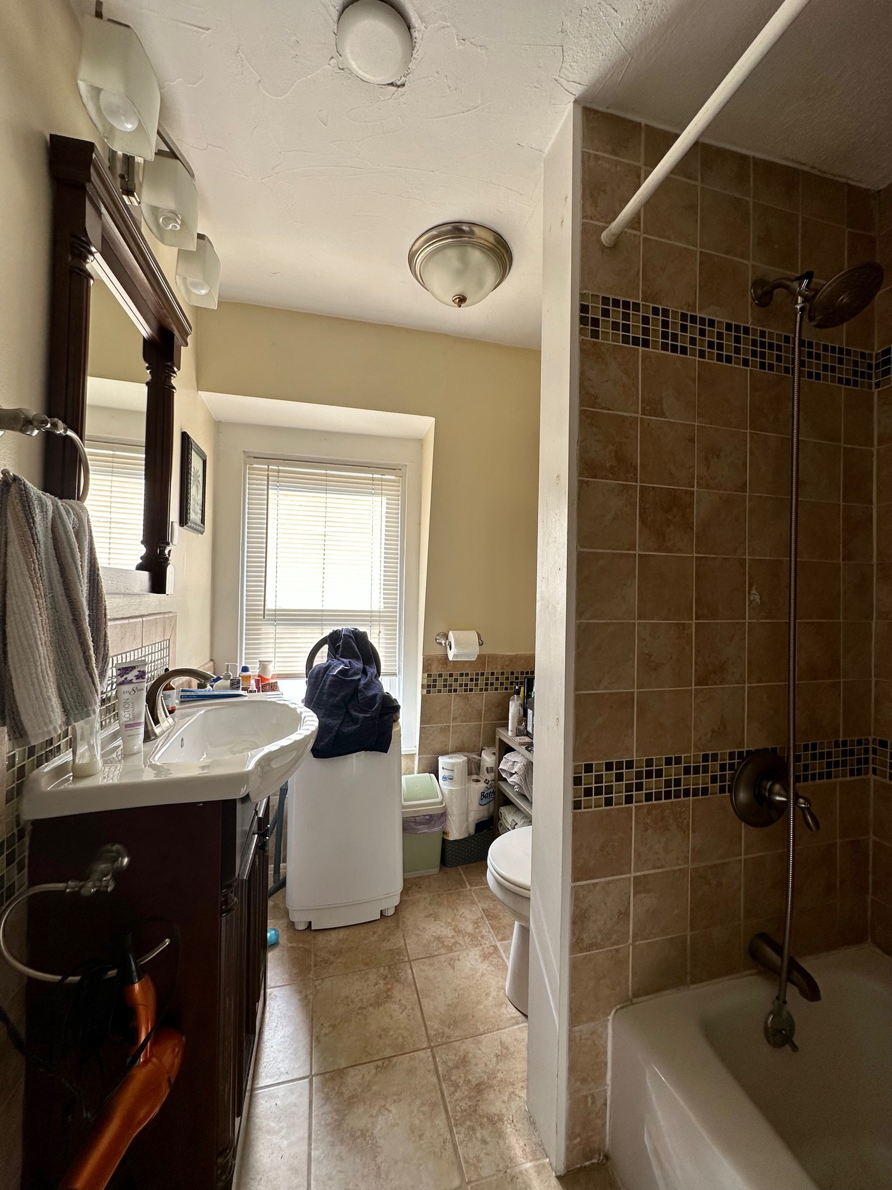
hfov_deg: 85.7
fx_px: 481
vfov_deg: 102.1
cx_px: 446
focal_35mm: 14
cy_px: 595
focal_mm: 2.22
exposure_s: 1/143
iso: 40
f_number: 2.2
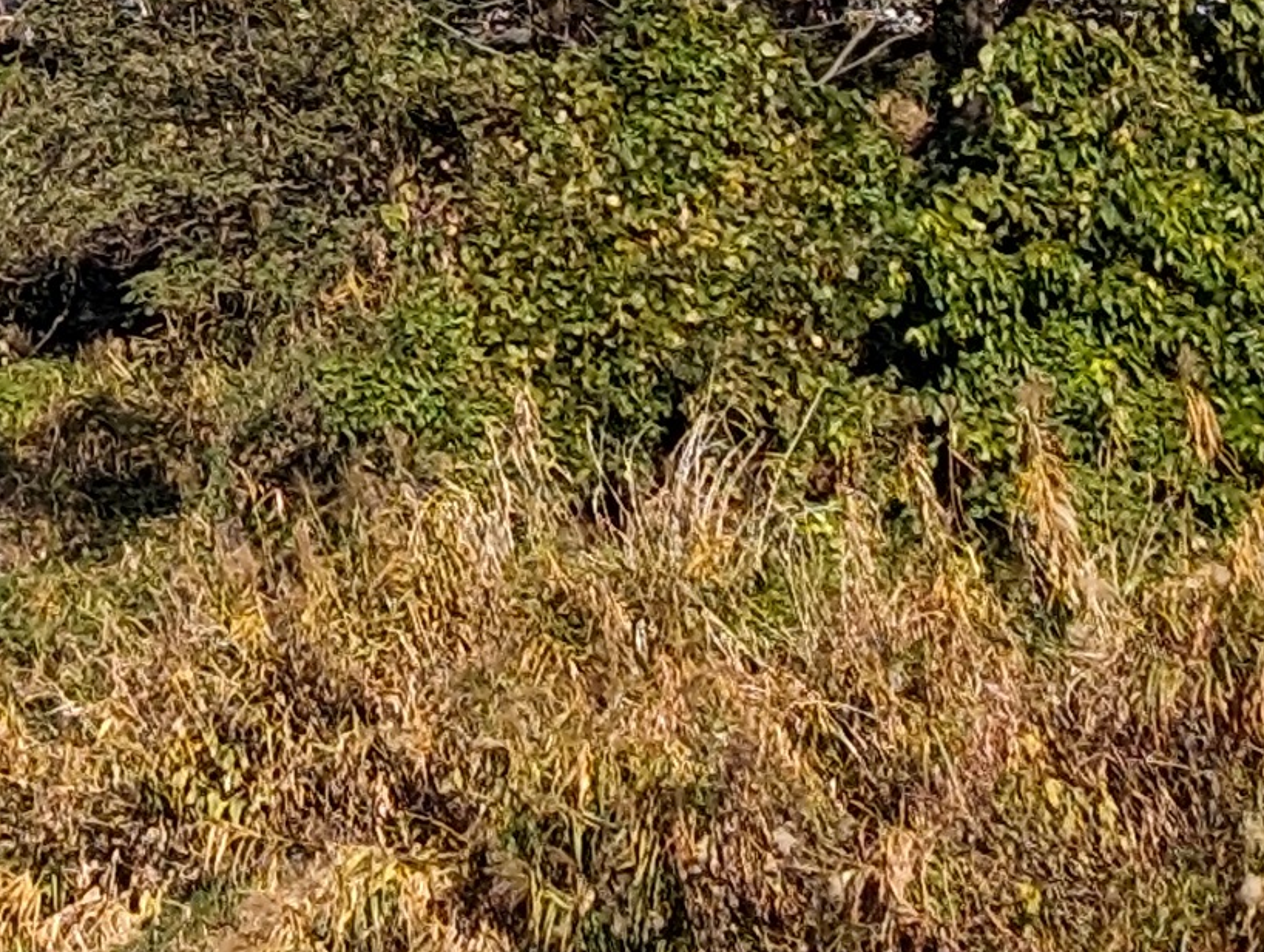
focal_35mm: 244
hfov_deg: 7.6
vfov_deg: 5.9
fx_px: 8924
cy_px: -1165
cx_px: -1602
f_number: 1.68
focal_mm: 6.9
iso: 21
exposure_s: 1/884
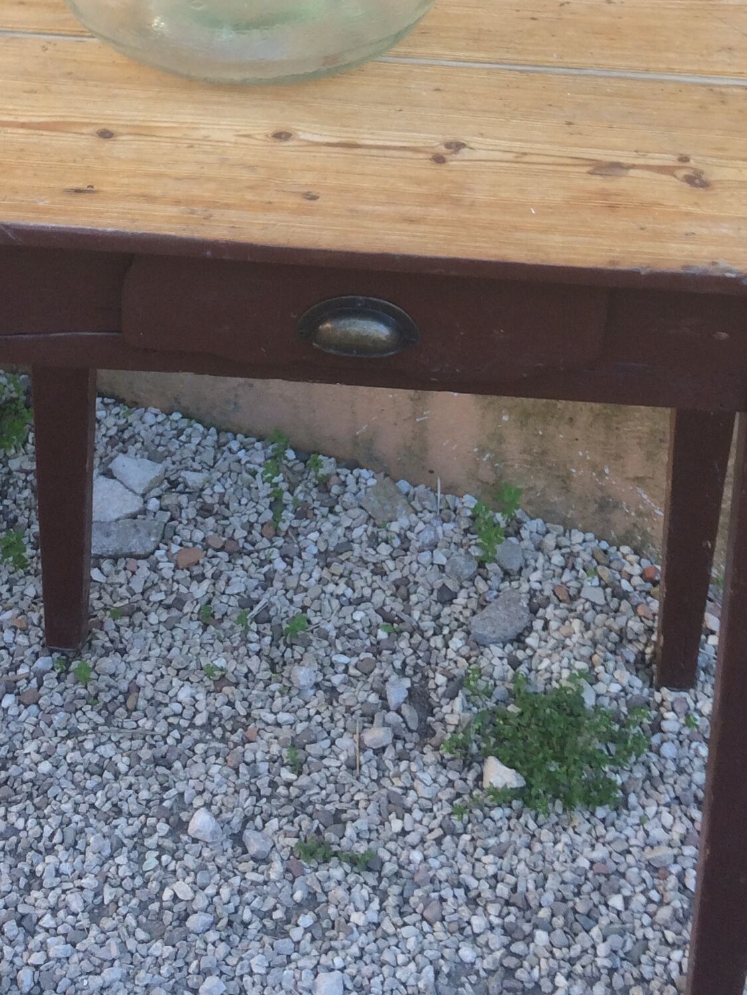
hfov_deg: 23.3
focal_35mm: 63
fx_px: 1812
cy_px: 40
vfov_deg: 29.1
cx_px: 430
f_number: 2.2
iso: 32
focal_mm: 4.15
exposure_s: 1/125
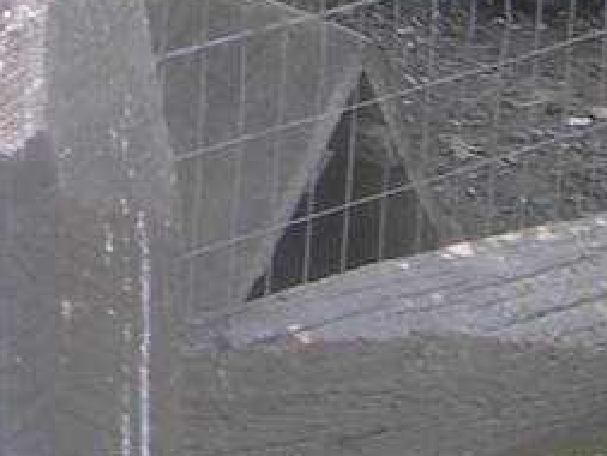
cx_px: -559
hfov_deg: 7.9
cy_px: -434
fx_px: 4210
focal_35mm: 240
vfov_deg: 6.0
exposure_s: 1/38.8
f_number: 2.8
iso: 50
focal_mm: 7.8
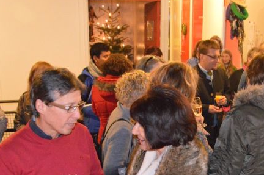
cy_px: 145
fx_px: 366
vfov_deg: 26.3
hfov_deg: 38.8
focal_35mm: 50
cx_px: 191
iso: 6400
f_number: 3.5
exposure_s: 1/40
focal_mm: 18
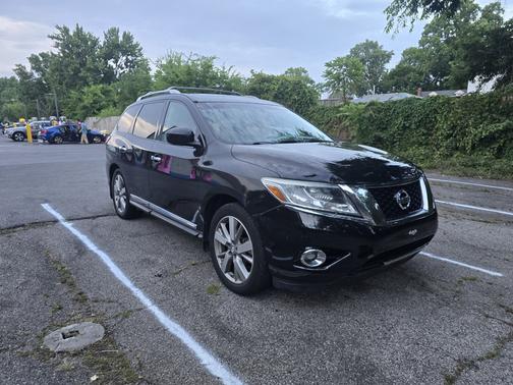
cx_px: 256
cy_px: 192
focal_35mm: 23
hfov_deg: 73.9
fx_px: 341
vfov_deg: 58.9
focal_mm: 6.3
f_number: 1.7
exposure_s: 1/120
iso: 200
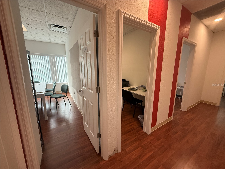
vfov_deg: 85.7
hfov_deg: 102.1
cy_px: 84
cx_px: 112
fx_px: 91
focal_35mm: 14
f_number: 2.2
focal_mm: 2.22
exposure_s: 1/120
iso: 320
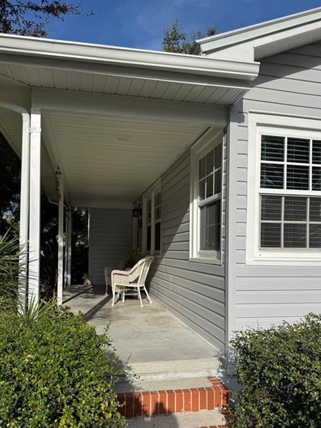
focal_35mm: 29
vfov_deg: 61.3
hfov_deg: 48.2
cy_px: 248
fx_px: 359
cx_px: 169
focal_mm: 6.76
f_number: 1.78
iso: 80
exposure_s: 1/7937
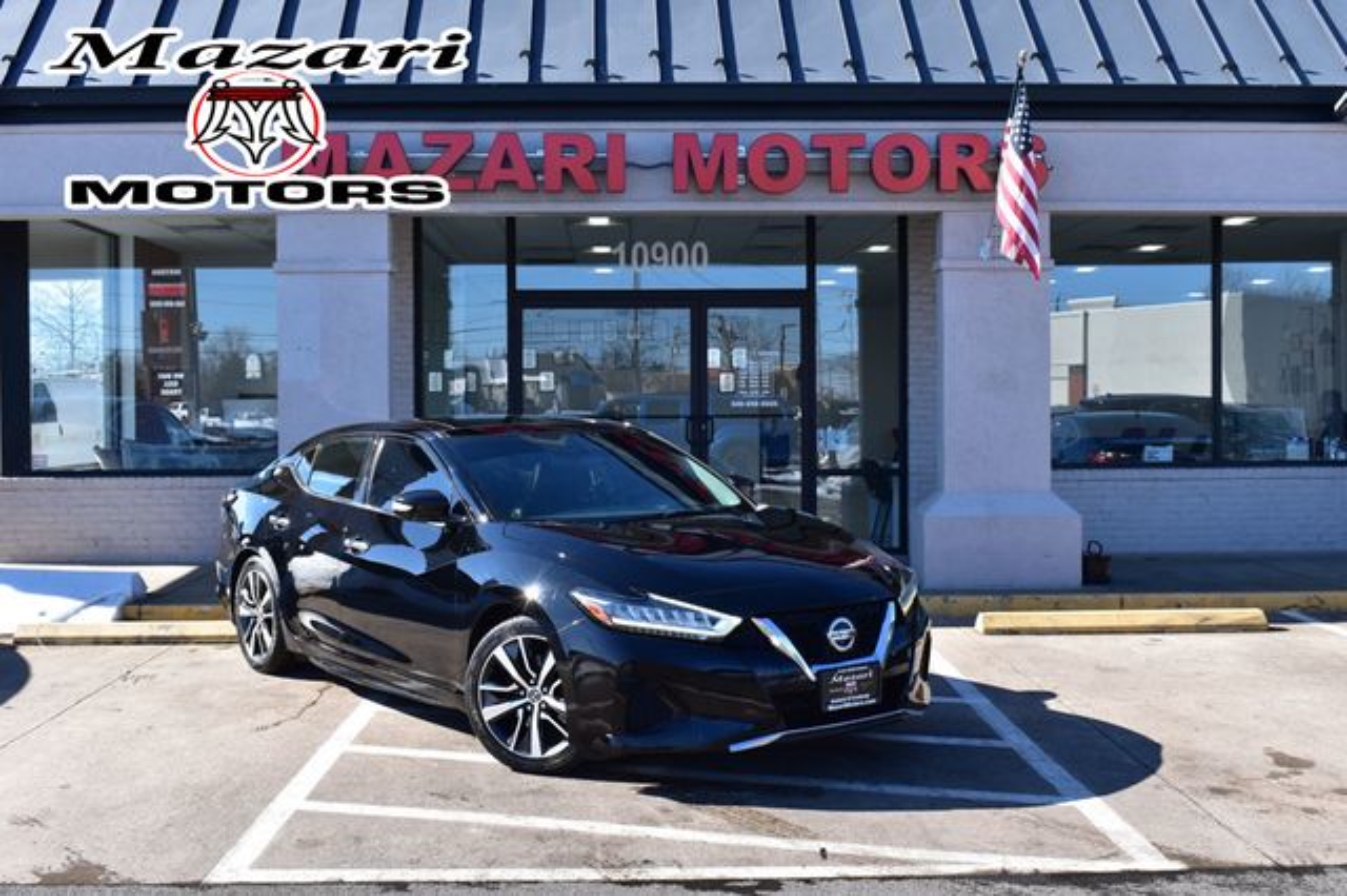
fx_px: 1571
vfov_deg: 31.9
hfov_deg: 46.4
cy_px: 448
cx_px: 674
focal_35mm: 42
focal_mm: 28
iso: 400
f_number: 10
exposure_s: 1/320
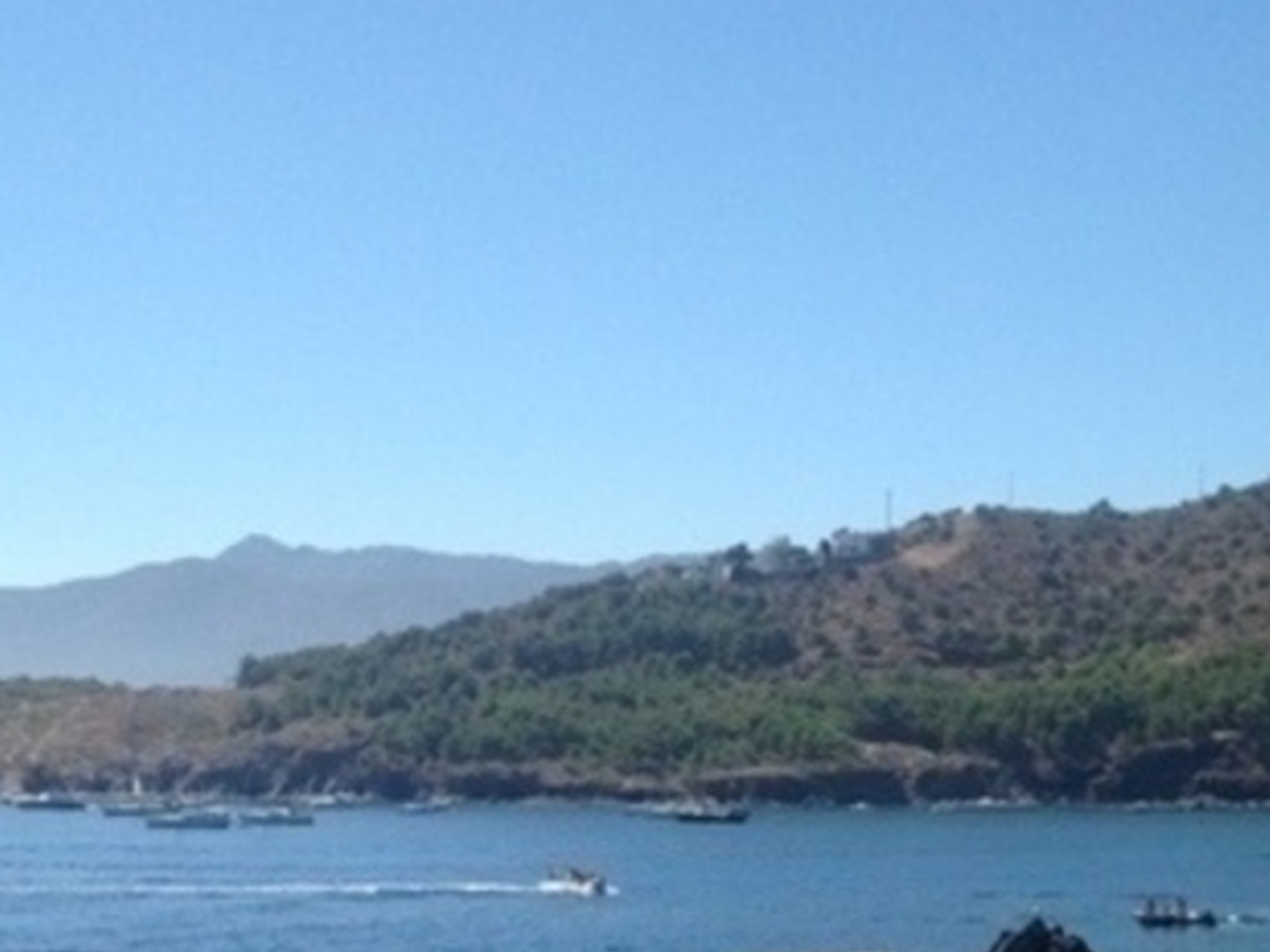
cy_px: 1063
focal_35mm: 82
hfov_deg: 23.8
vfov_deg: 17.4
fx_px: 3008
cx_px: 681
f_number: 2.4
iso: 50
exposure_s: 1/1938
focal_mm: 4.12
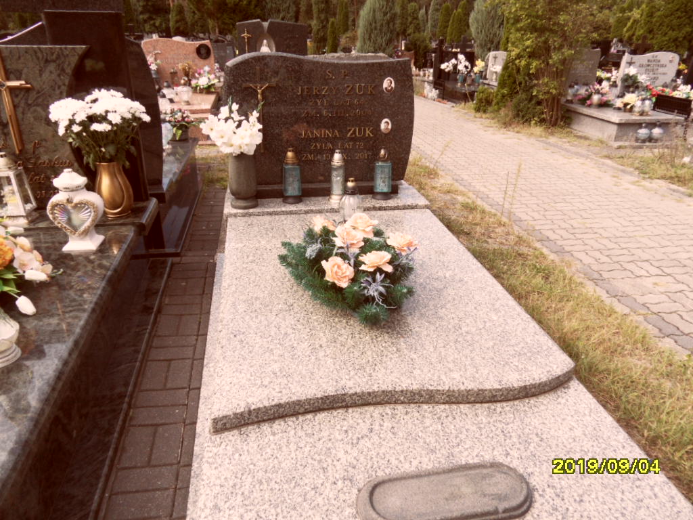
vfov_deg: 56.8
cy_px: 260
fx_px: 480
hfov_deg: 71.6
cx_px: 346
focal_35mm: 24
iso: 80
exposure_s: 1/500
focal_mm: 3.9
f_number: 3.2
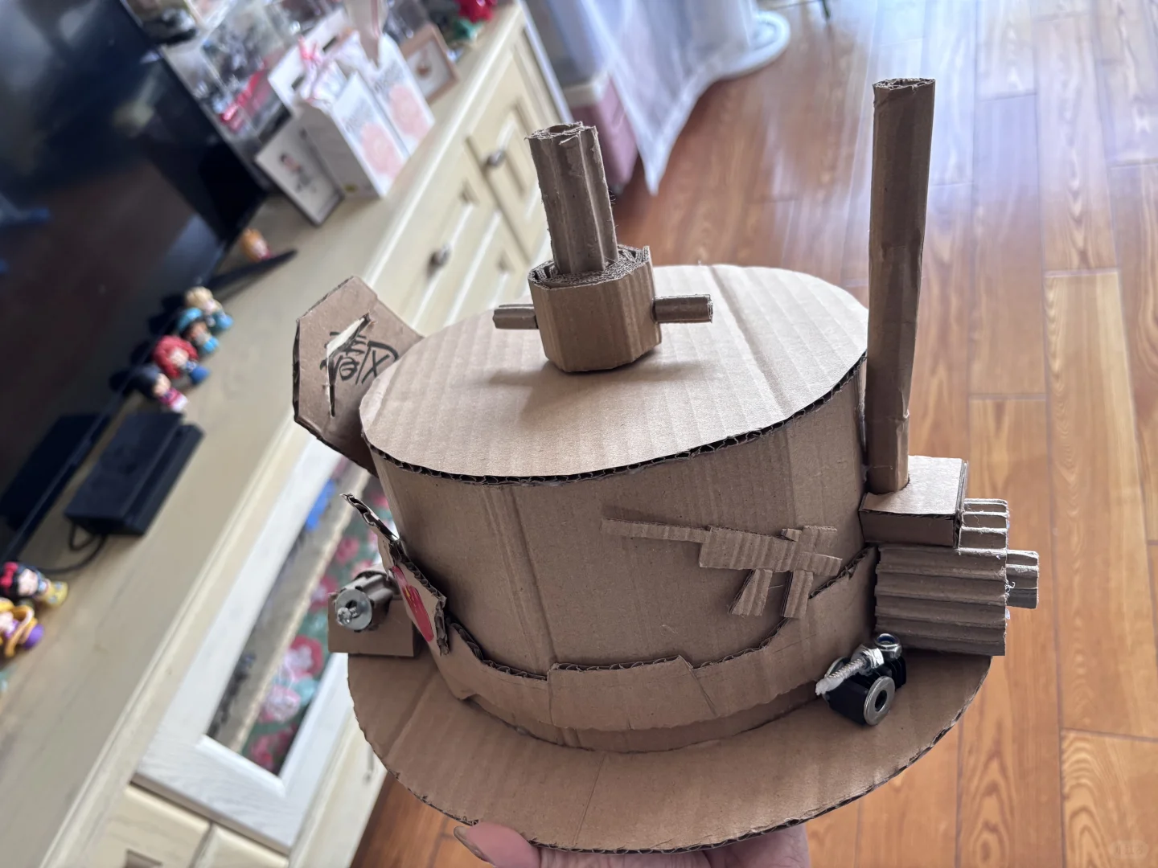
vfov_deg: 53.1
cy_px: 434
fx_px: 870
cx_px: 579
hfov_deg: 67.3
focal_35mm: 26
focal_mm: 5.96
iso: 160
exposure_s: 1/60
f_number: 1.6
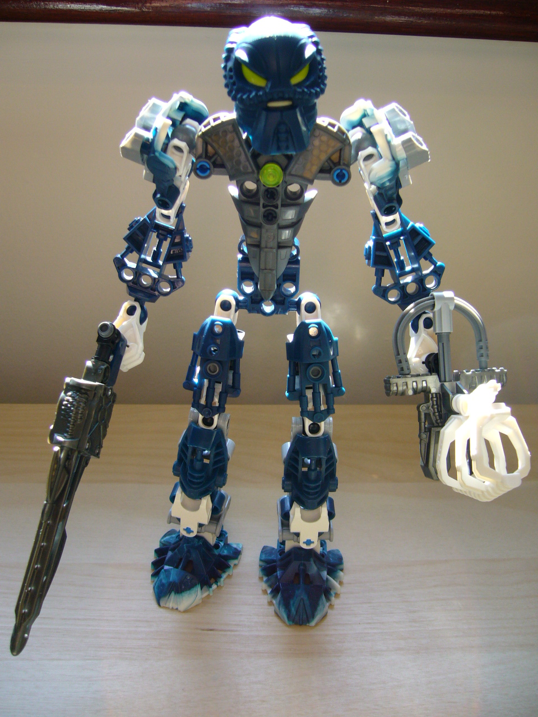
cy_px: 358
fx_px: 725
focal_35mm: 35
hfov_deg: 40.7
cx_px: 269
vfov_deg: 52.6
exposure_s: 1/100
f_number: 2.8
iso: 100
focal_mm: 5.8
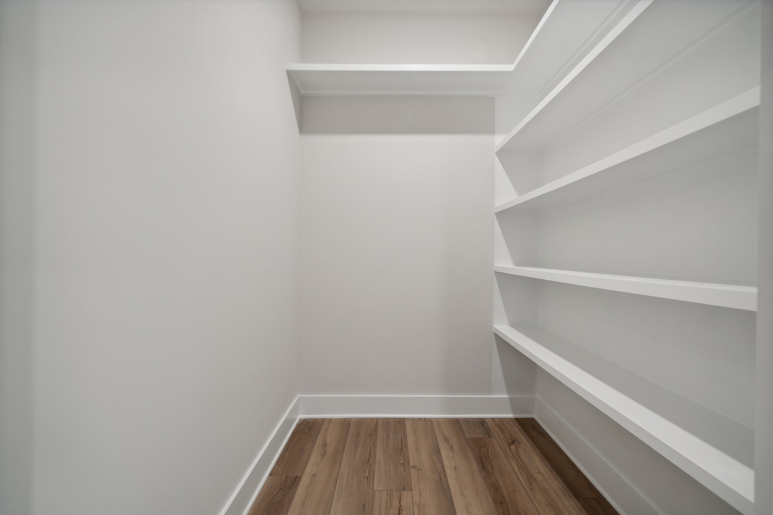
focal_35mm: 14
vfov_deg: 81.2
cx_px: 386
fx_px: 301
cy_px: 258
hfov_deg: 104.3
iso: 160
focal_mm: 14
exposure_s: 1/6
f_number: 7.1
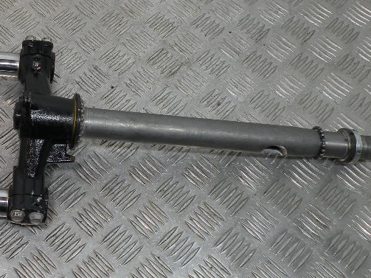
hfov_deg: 32.6
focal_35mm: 55
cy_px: 34
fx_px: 589
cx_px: 15
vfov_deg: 25.8
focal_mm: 4.7
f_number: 3.5
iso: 64
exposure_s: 1/83.3
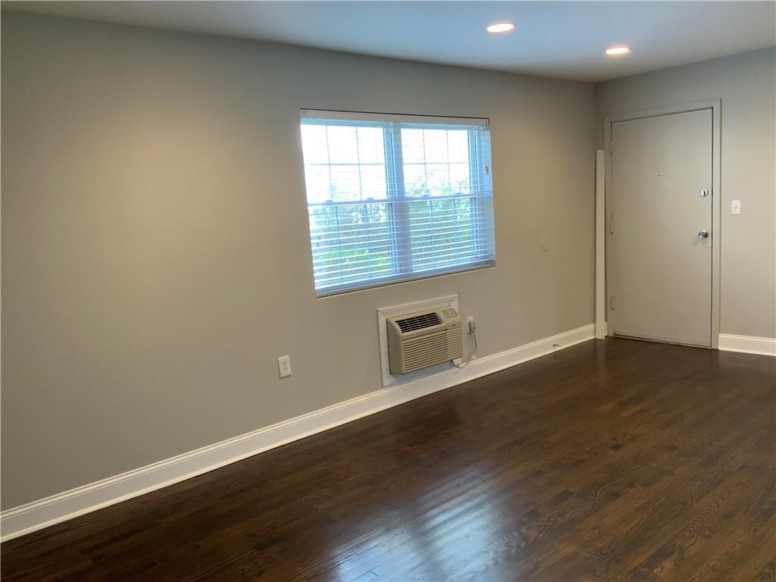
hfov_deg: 61.7
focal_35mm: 29
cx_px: 388
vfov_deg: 48.2
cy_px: 291
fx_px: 650
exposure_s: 1/60
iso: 125
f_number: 1.8
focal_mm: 3
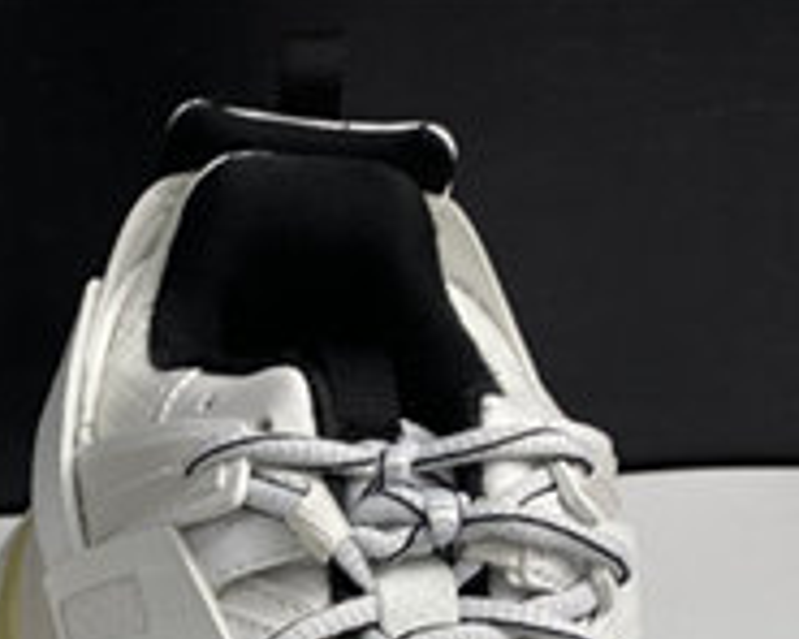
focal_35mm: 96
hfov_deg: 19.1
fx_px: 2270
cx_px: -108
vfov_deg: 14.3
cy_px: 1112
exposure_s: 1/140
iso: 32
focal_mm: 4.25
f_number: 1.8
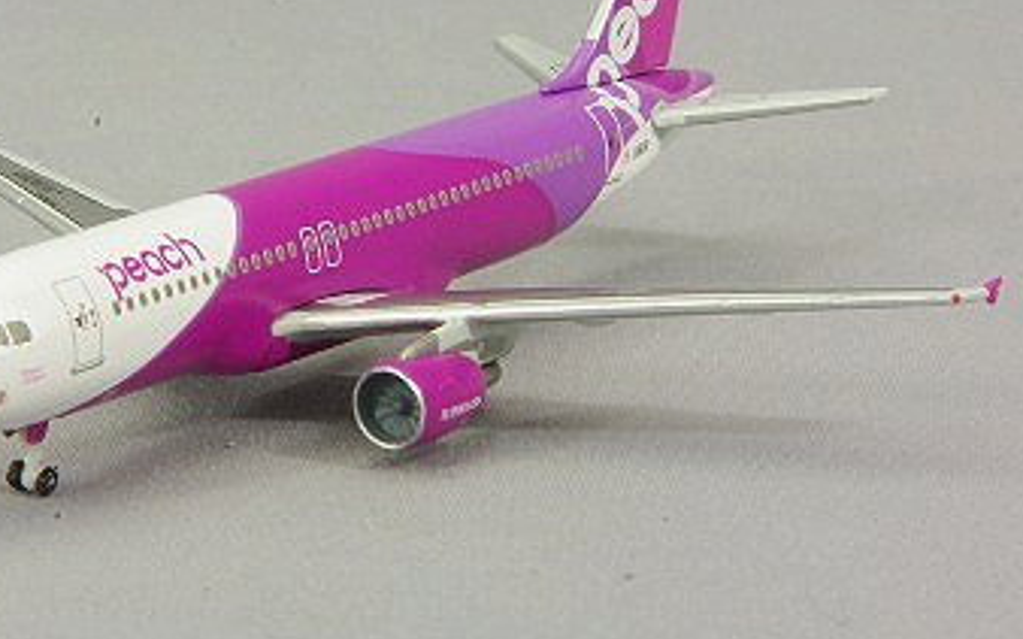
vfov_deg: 6.1
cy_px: 195
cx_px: 345
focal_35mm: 216
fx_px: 6020
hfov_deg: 9.7
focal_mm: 75
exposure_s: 1/1.25
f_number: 32
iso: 400
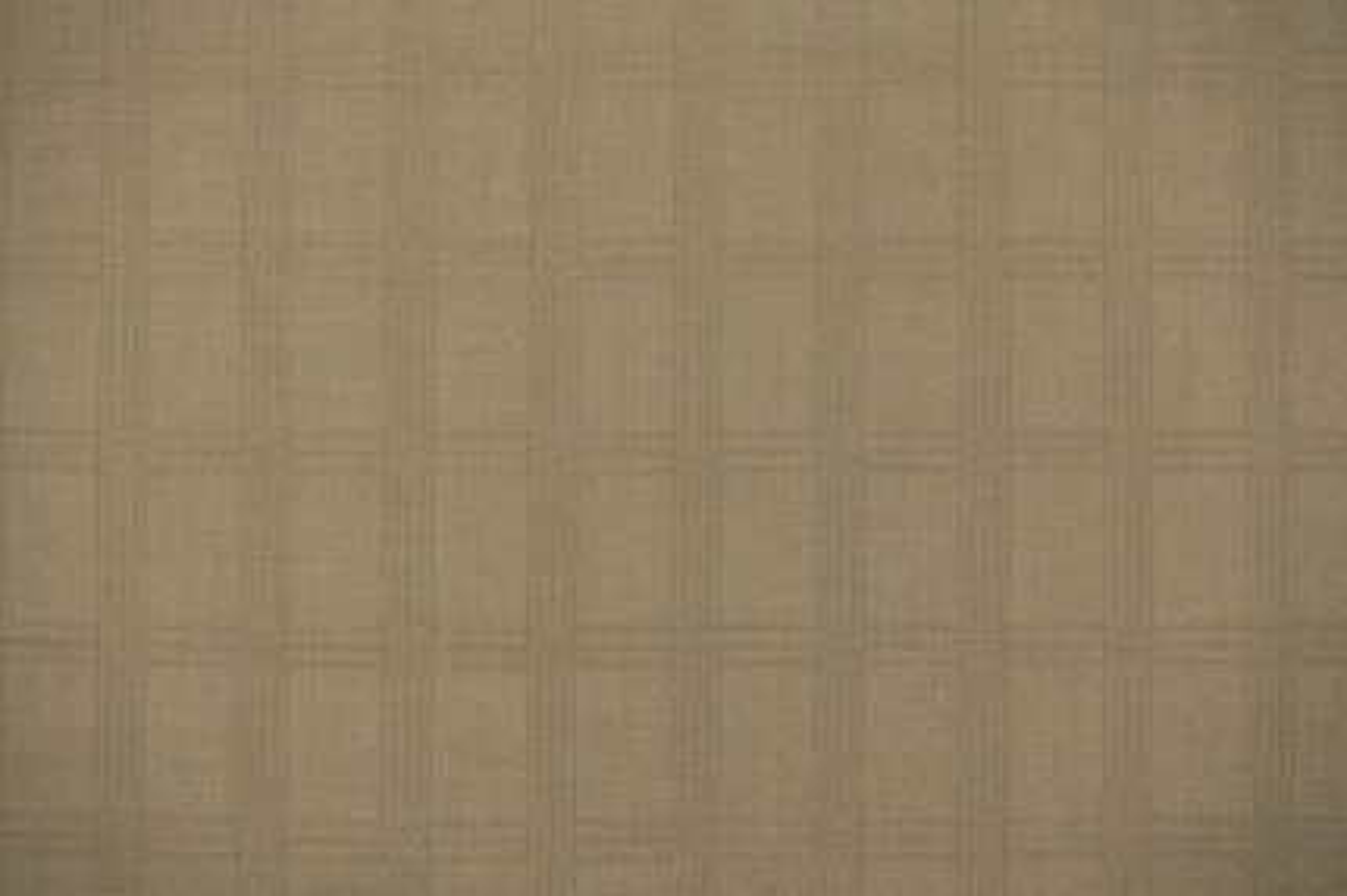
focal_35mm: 90
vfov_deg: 15.2
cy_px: 448
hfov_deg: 22.6
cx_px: 674
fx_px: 3365
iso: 500
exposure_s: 1/100
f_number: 4.5
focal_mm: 90
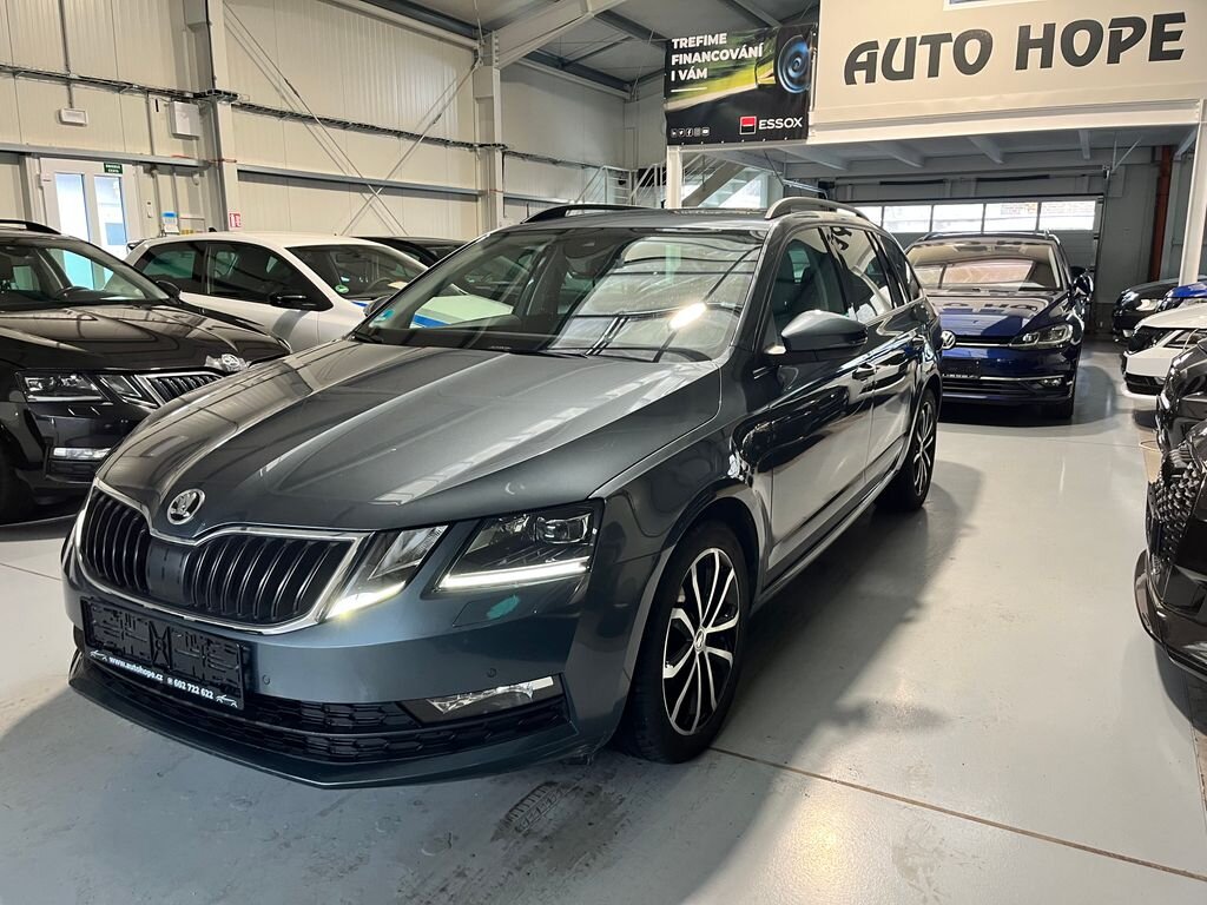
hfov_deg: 67.3
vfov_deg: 53.1
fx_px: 907
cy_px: 452
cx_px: 604
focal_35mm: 26
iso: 160
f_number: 1.6
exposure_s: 1/60
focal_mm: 5.1
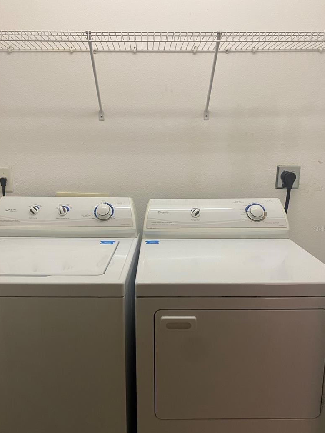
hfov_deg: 46.8
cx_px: 155
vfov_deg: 59.9
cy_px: 229
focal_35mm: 30
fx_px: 376
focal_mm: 4.25
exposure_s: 1/60
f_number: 1.8
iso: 80
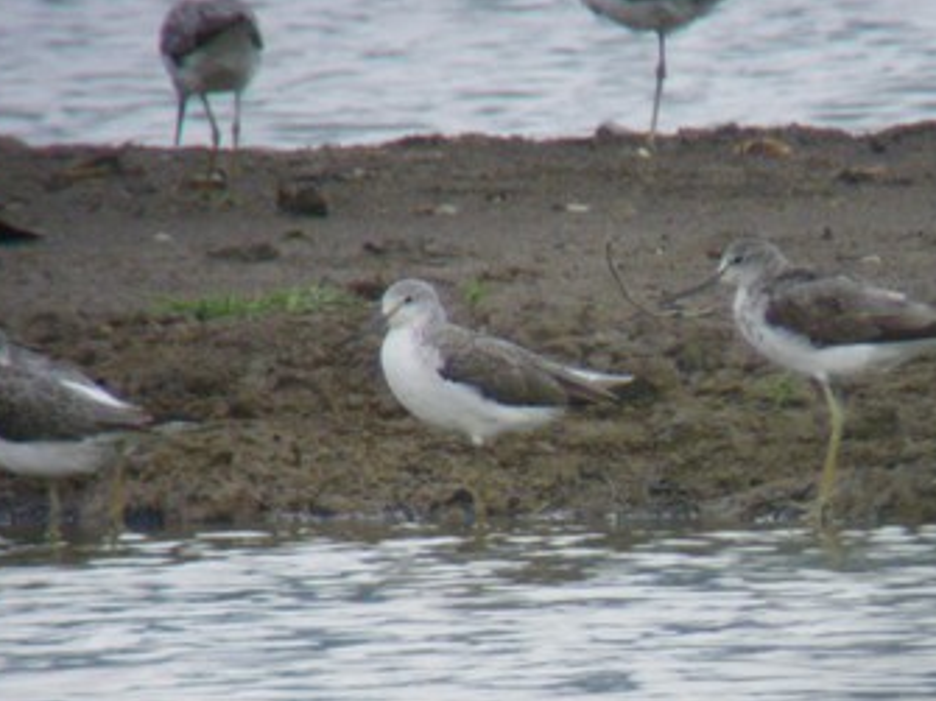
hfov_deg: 11.8
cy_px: 363
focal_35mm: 167
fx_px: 4514
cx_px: 475
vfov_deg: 8.9
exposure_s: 1/200
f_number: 5.5
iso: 800
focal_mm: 25
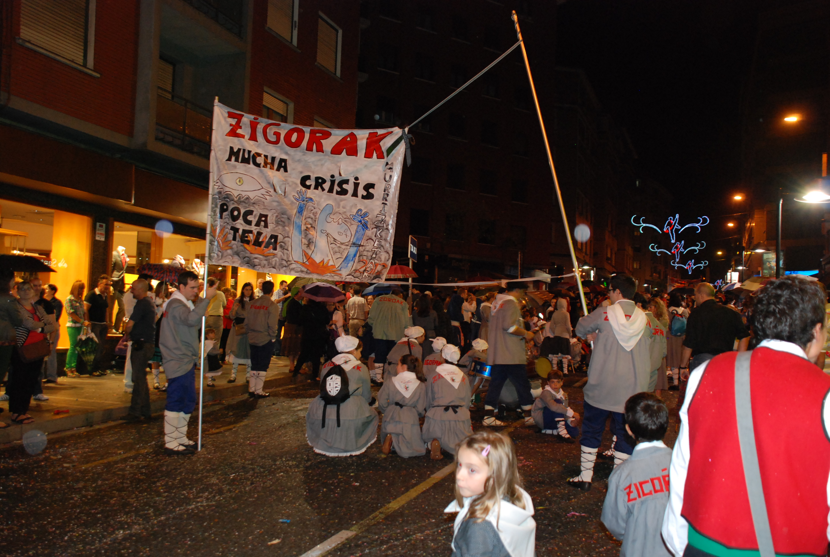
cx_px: 415
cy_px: 278
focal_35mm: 36
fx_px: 832
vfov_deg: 37.0
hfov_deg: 53.0
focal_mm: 24
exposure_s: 1/30
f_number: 4
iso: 800
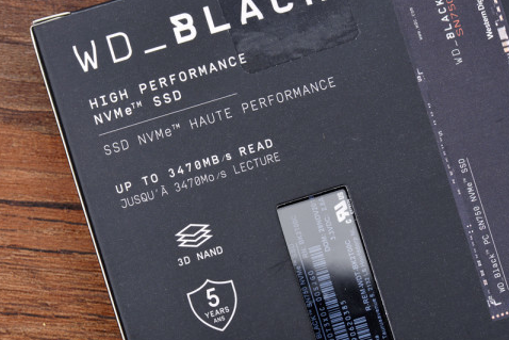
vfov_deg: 8.7
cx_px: 165
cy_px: 193
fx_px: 2234
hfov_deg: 13.0
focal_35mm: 158
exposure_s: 1/160
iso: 200
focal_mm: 105
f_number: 16
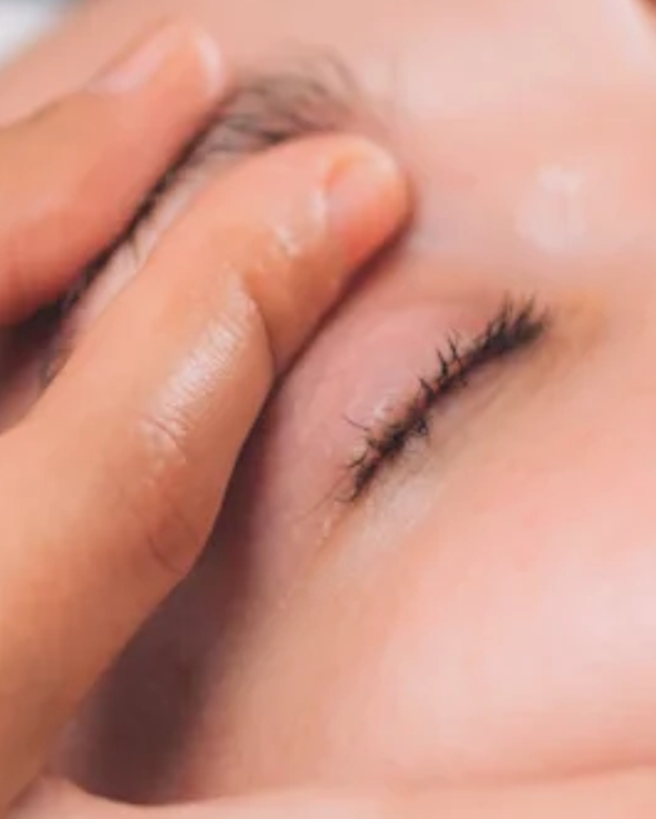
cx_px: 394
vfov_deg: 6.3
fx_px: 7399
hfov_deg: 5.1
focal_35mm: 305
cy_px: 254
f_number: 3
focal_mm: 105
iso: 100
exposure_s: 1/160
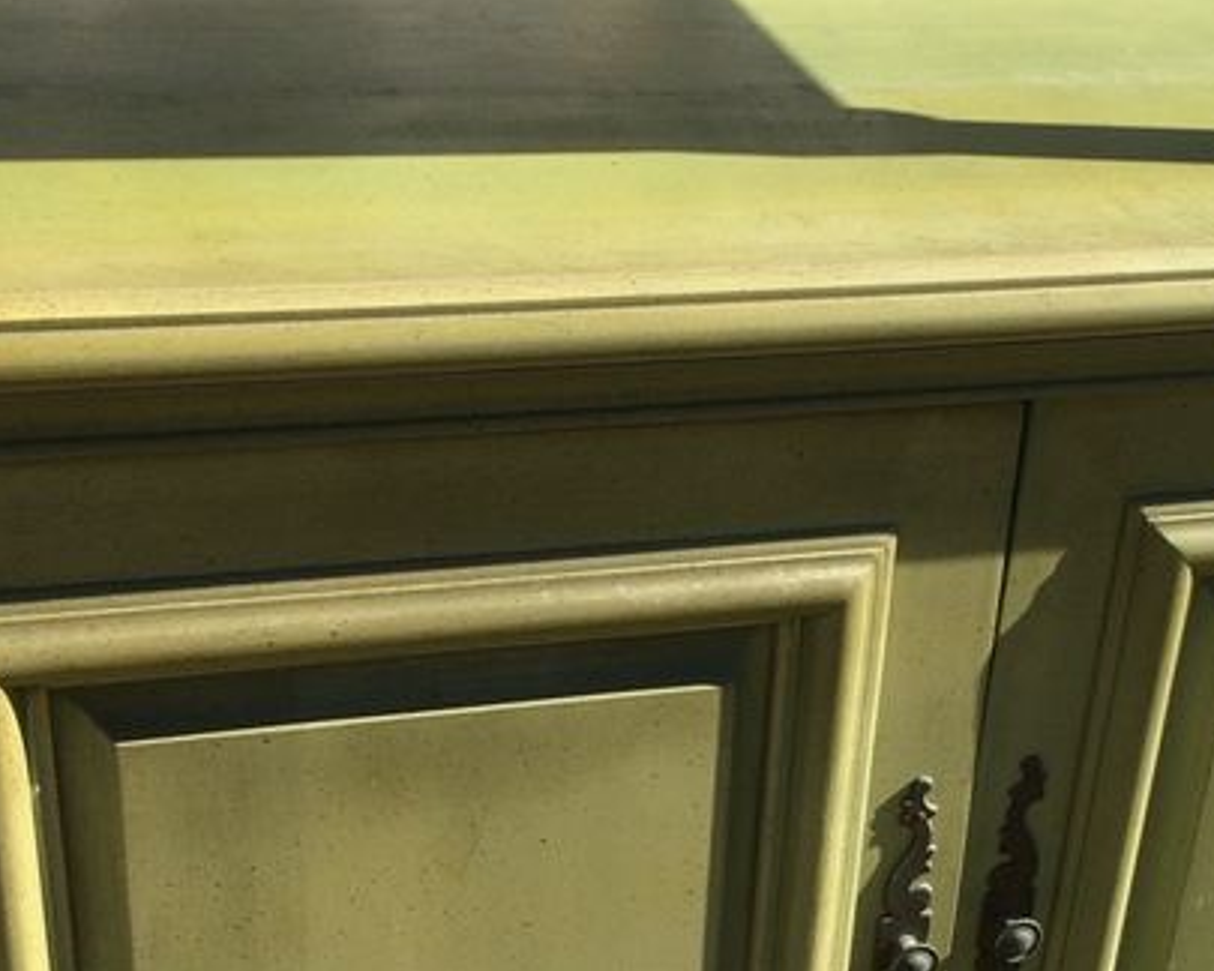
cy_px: 748
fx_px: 2335
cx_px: 881
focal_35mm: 65
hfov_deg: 28.8
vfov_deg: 23.2
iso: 32
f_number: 2.2
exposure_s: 1/1325
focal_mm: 4.12
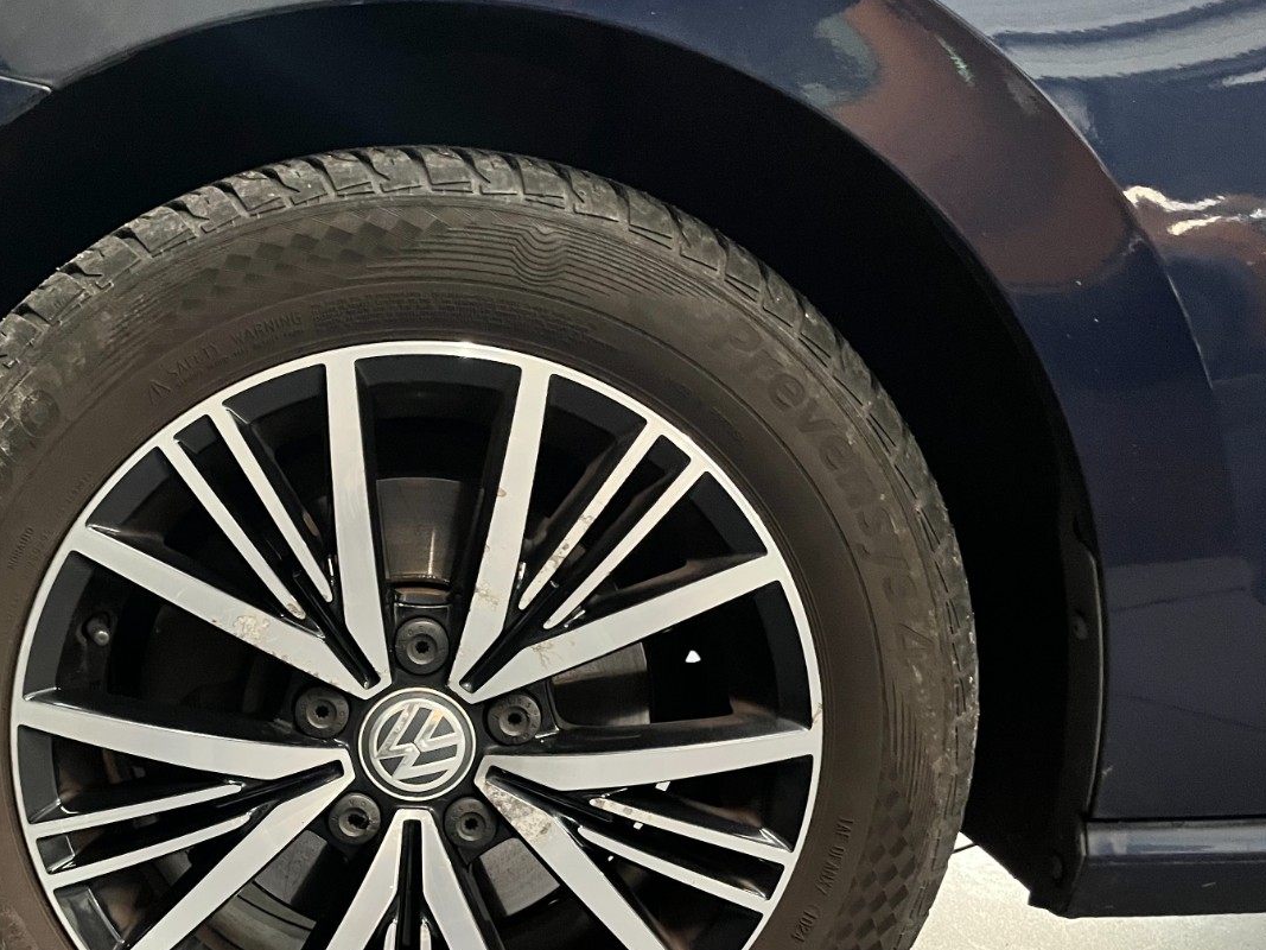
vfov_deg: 36.4
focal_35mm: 39
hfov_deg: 46.7
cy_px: 635
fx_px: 1426
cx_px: 377
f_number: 1.6
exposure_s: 1/25
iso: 640
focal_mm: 5.1
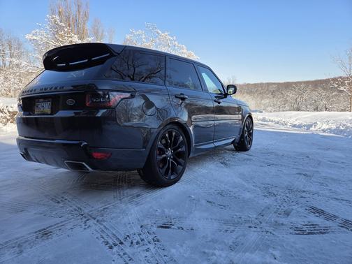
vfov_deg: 58.9
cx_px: 176
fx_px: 234
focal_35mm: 23
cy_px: 132
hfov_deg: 73.9
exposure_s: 1/3579
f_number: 1.8
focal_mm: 5.4
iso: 80
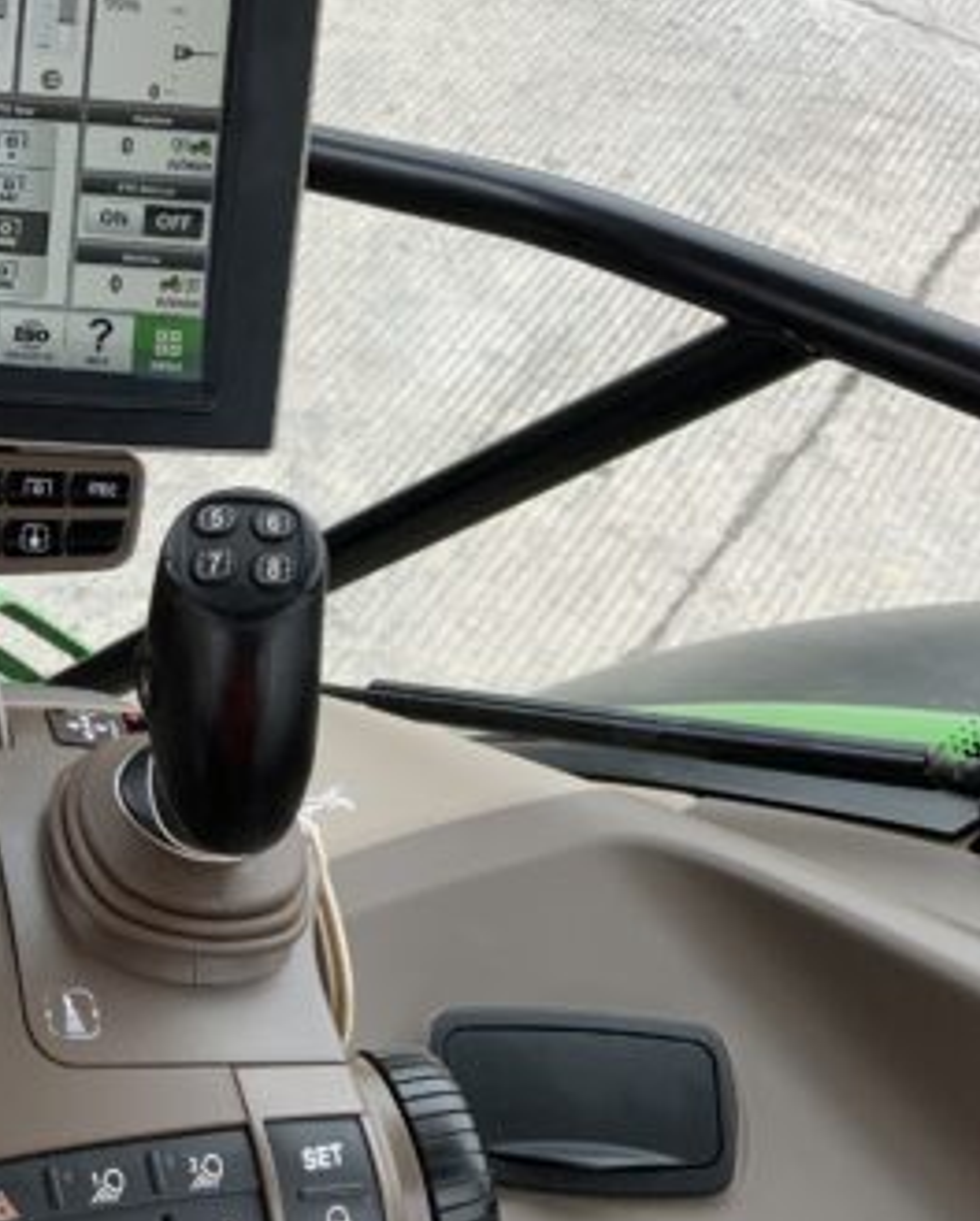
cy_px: 408
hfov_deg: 26.1
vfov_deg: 33.8
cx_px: -26
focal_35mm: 55
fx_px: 1990
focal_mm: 3
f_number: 1.8
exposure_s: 1/122
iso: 32
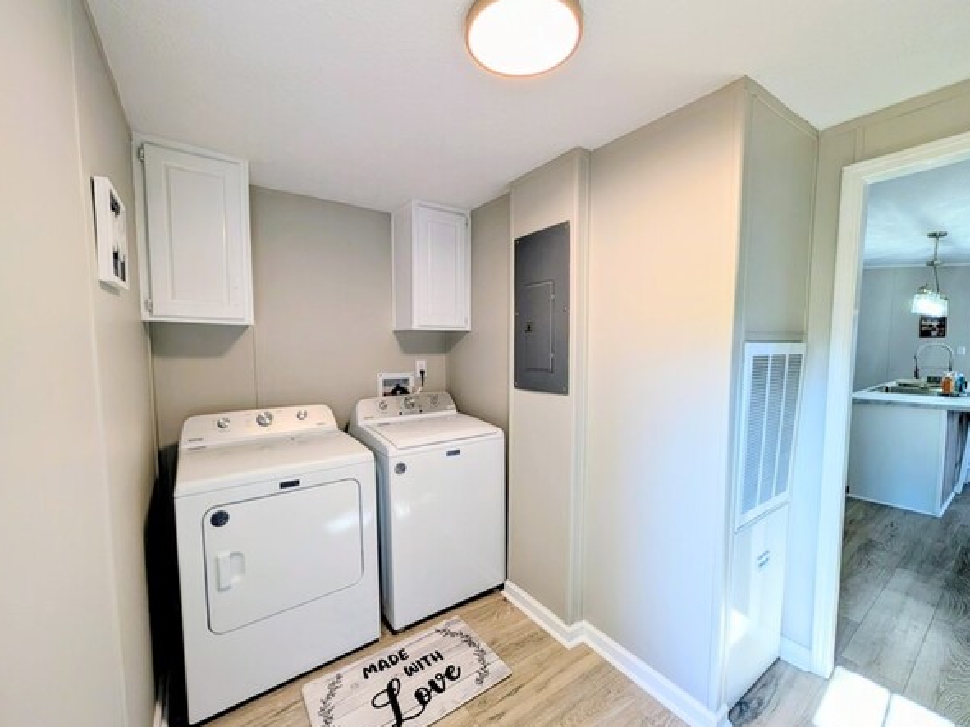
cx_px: 479
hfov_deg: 106.2
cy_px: 368
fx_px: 364
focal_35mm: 13
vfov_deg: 89.9
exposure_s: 1/174
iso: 50
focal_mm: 2.02
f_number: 1.7
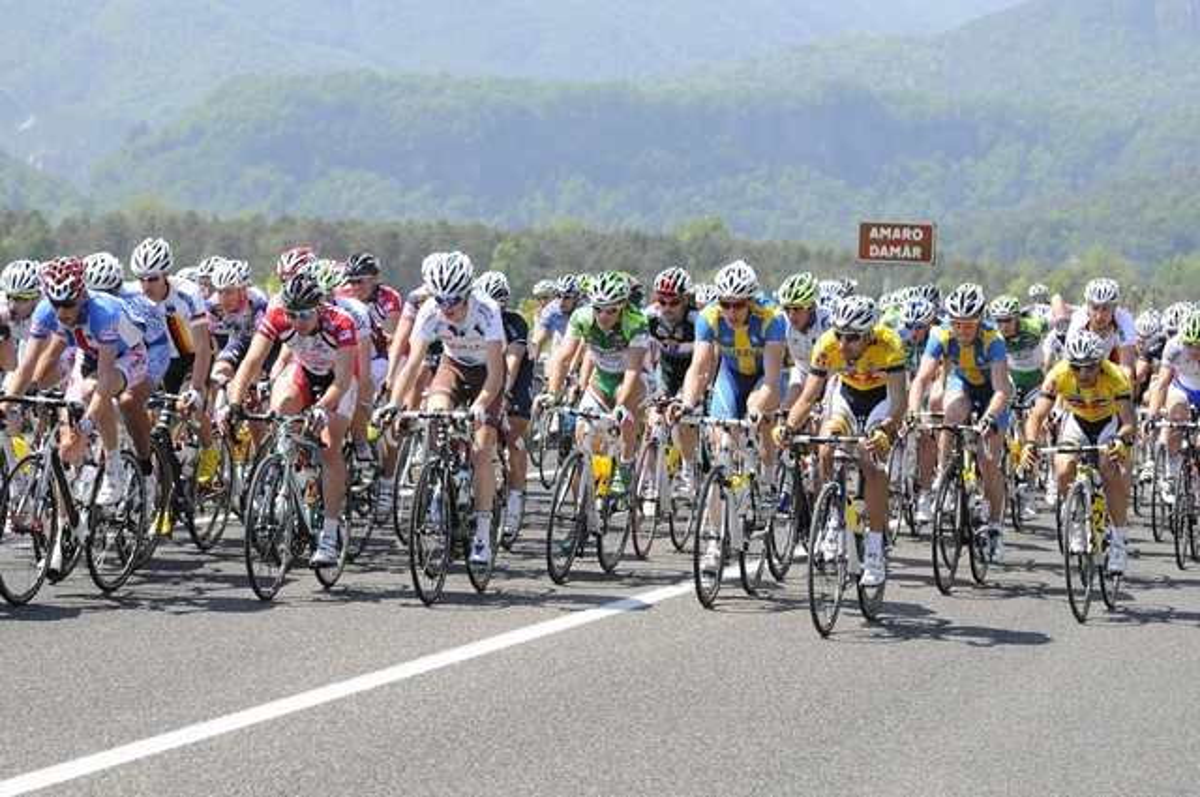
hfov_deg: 19.5
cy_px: 398
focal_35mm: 105
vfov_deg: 13.0
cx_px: 600
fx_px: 3496
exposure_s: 1/2500
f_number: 4.5
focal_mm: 70
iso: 800
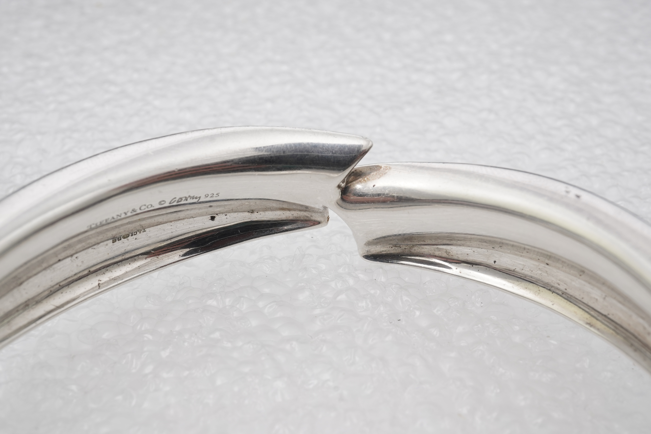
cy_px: 217
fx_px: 814
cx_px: 326
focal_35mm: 45
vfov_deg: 29.9
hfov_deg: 43.6
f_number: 22
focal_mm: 30
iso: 400
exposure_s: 1/125
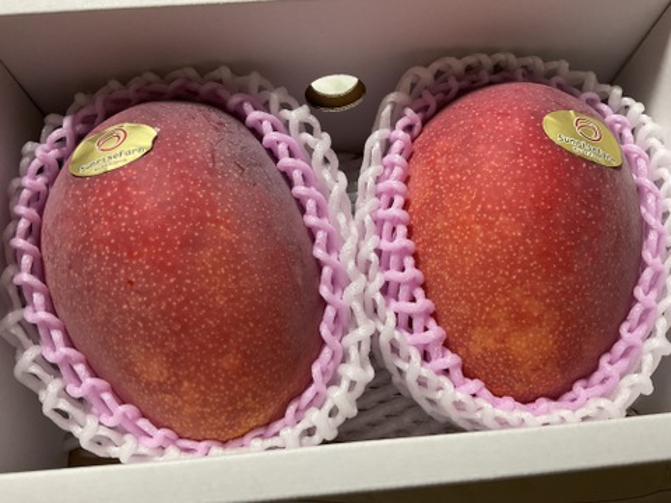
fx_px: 562
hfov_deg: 61.7
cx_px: 336
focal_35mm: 29
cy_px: 252
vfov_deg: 48.2
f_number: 1.8
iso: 80
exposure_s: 1/60
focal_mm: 3
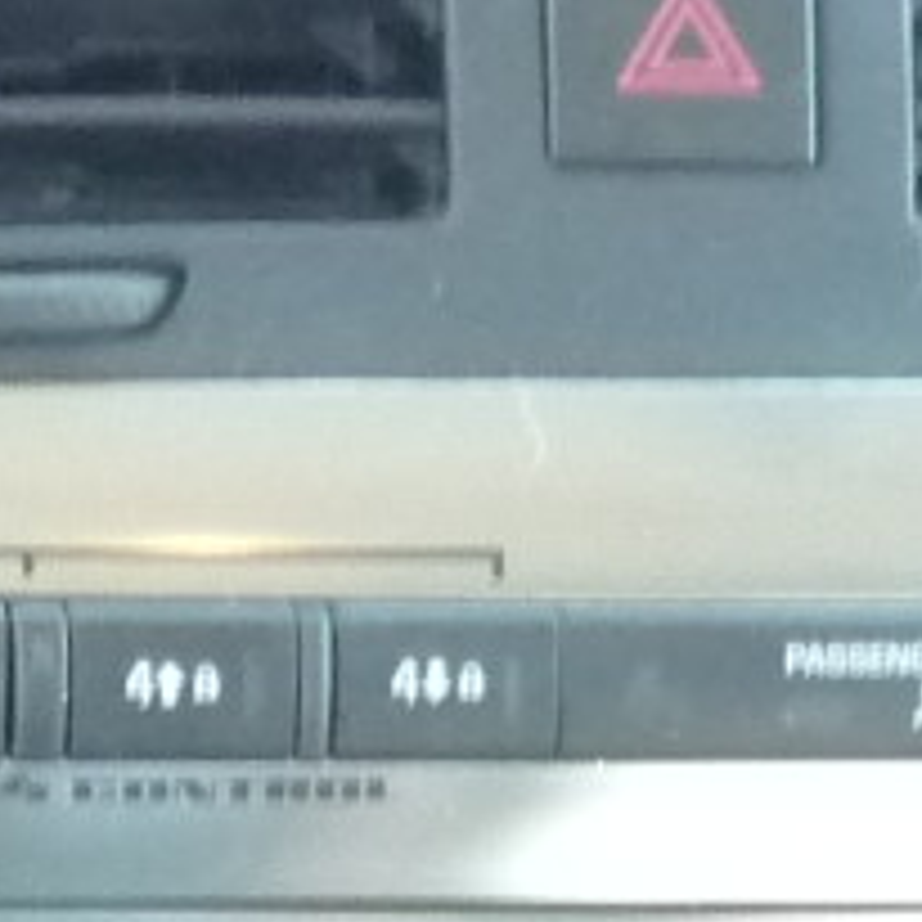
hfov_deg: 7.4
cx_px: -760
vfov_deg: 7.2
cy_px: 2298
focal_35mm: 228
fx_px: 6871
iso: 400
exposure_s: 1/30
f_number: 2.8
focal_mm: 5.5
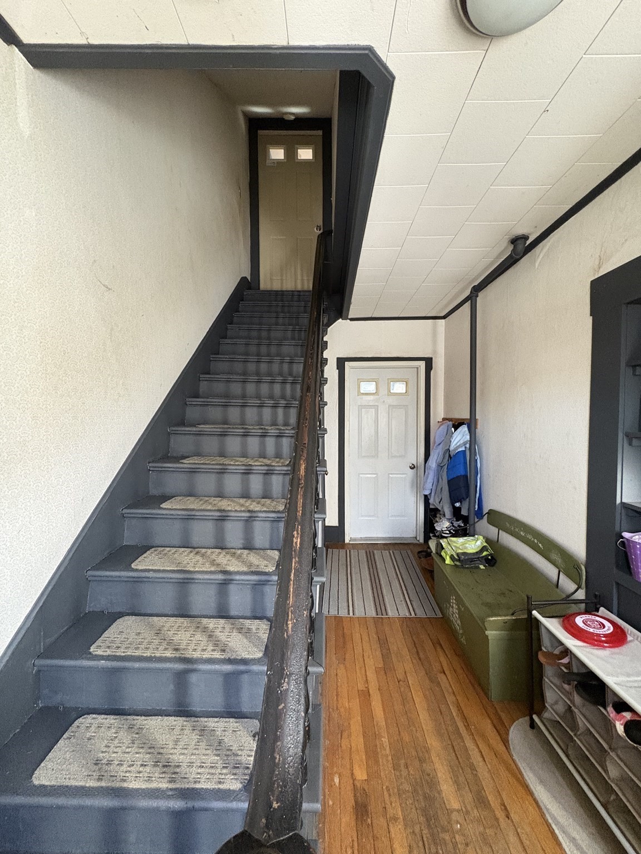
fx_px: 346
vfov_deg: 102.1
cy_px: 427
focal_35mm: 14
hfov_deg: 85.7
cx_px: 320
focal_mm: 2.22
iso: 640
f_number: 2.2
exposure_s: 1/60
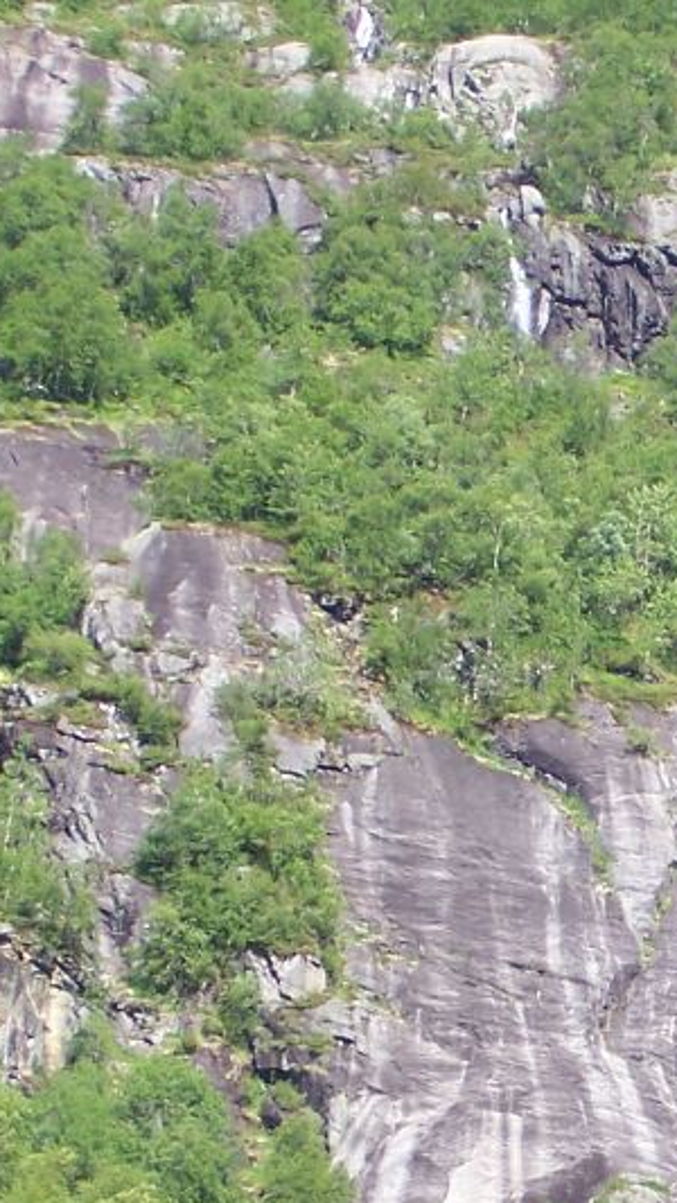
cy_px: 1117
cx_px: 853
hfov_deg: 4.5
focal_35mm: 267
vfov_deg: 8.0
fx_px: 8517
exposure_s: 1/250
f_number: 4.6
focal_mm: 16.8
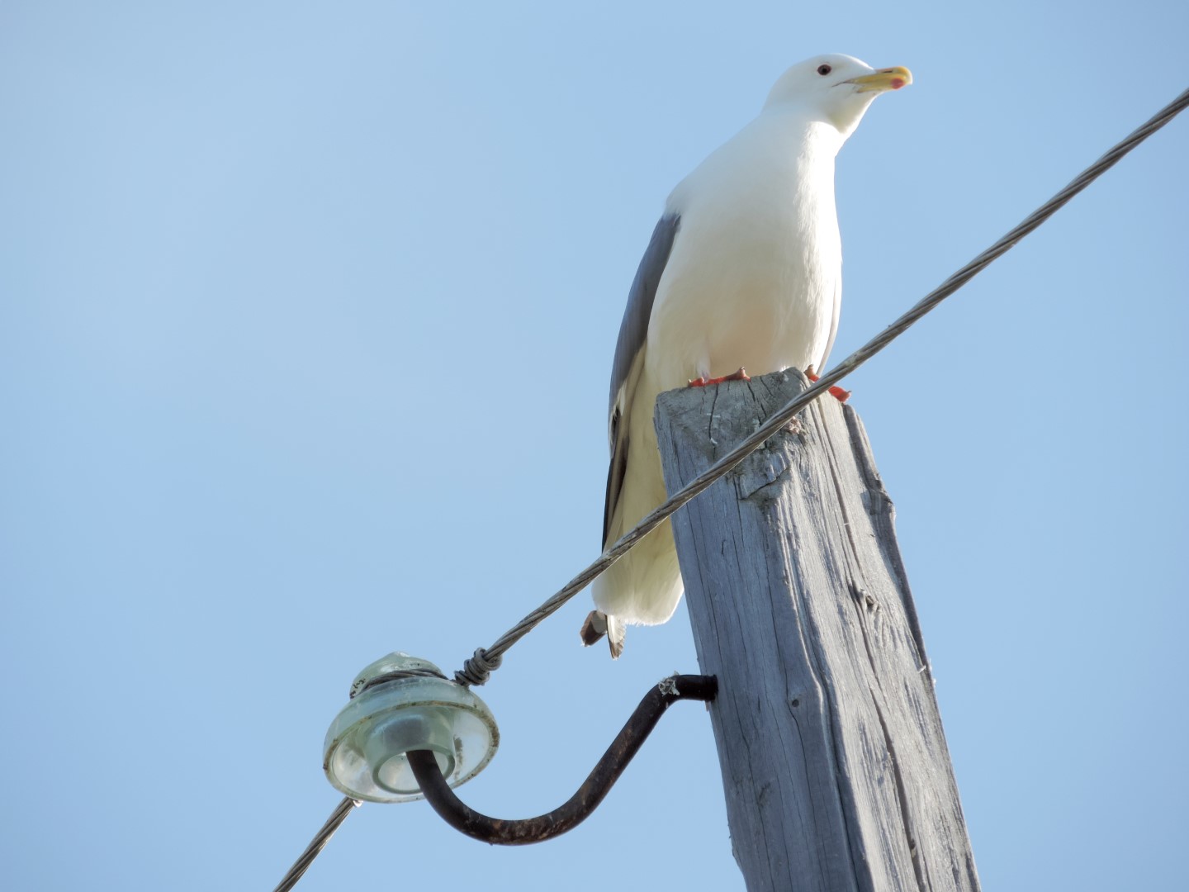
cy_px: 446
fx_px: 17174
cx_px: 594
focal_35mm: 500
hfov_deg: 4.0
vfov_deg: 3.0
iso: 80
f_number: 4.9
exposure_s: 1/250
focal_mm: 89.1
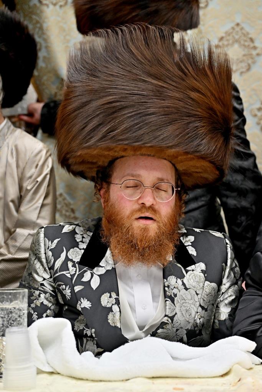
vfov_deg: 31.9
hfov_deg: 21.6
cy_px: 196
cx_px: 131
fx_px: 687
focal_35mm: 63
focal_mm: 63
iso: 1000
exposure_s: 1/320
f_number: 4
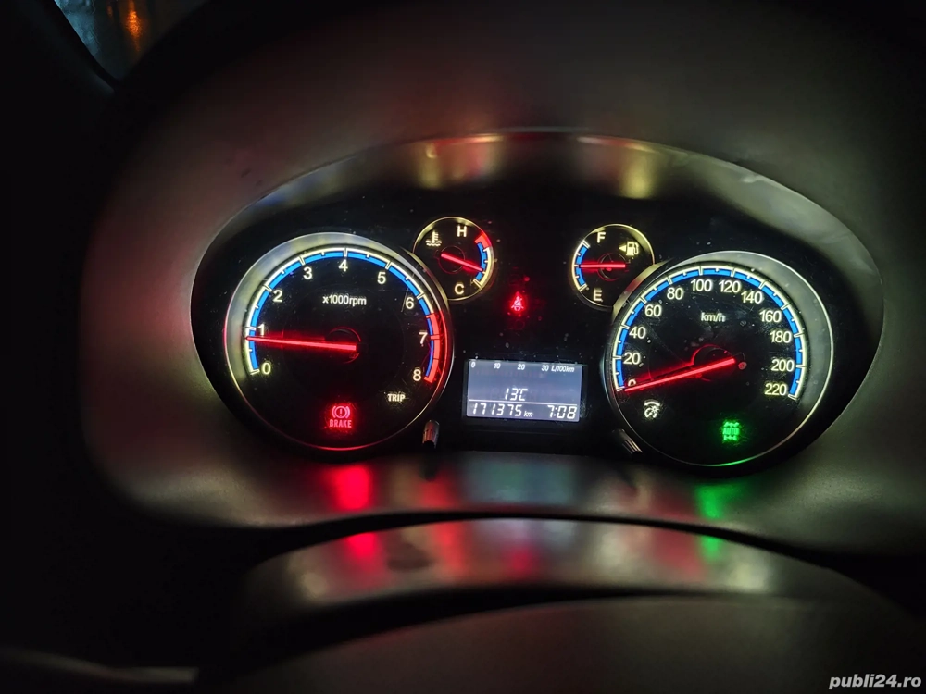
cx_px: 463
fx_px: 615
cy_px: 347
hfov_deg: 73.9
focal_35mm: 23
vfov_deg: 58.9
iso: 2500
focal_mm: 6.14
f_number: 1.65
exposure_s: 1/10
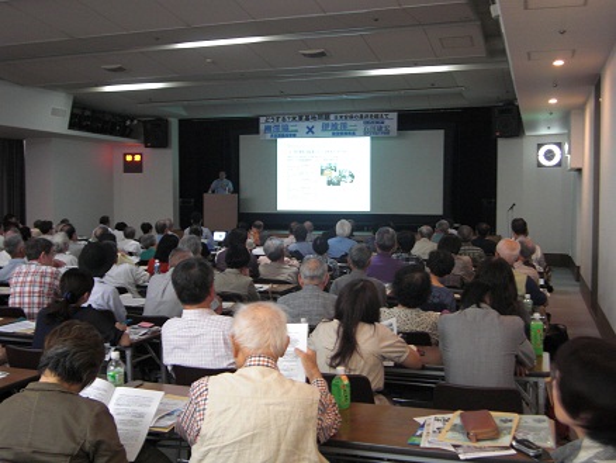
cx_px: 308
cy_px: 232
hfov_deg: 47.8
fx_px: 694
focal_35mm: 39
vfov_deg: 36.9
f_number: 3
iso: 200
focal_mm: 6.9
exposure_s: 1/5
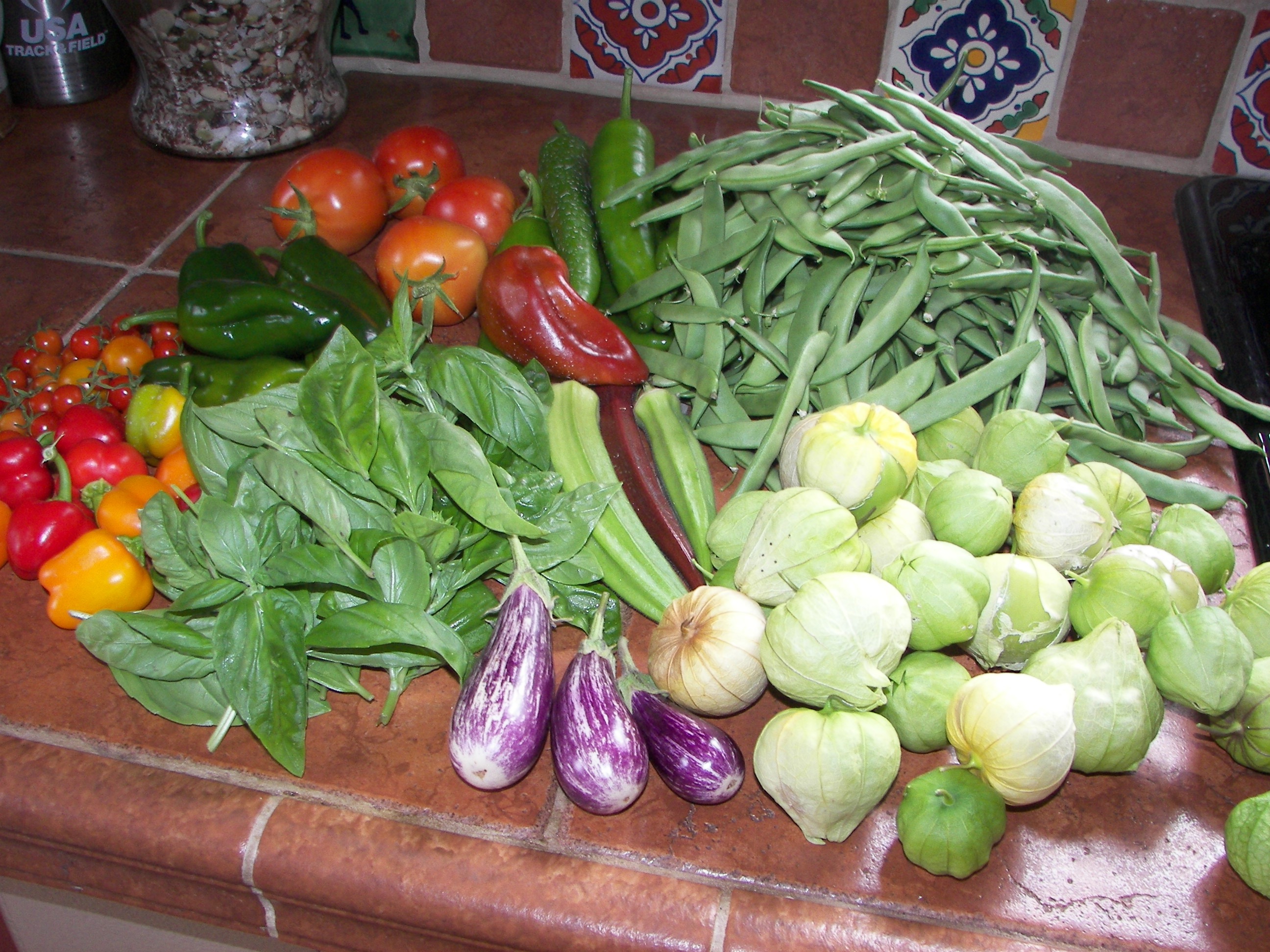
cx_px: 635
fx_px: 1321
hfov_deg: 51.4
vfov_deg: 39.7
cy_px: 476
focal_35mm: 36
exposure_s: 1/30
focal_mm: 6
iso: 100
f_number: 2.8
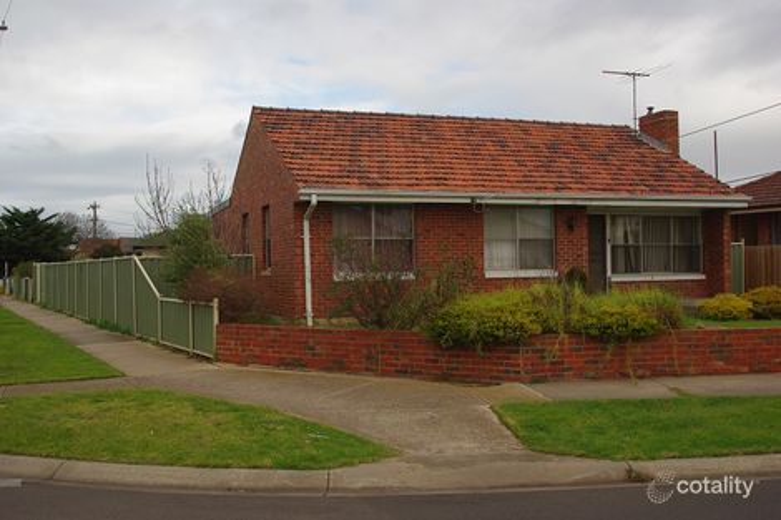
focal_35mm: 37
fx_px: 802
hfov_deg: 51.9
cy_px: 260
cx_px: 390
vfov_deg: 35.9
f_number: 6.7
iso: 100
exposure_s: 1/180
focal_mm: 25
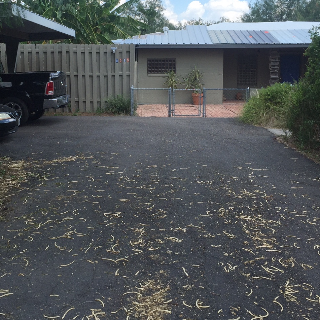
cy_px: 115
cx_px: 136
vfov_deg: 38.0
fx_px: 460
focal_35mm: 44
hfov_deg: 38.3
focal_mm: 4.15
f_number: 2.2
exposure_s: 1/1130
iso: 32
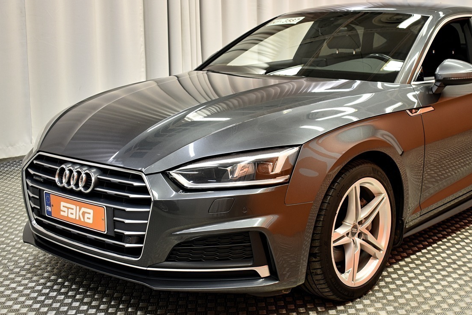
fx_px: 665
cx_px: 302
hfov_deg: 38.8
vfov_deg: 26.6
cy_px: 157
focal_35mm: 51
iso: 320
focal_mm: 23
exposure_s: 1/40
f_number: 3.8
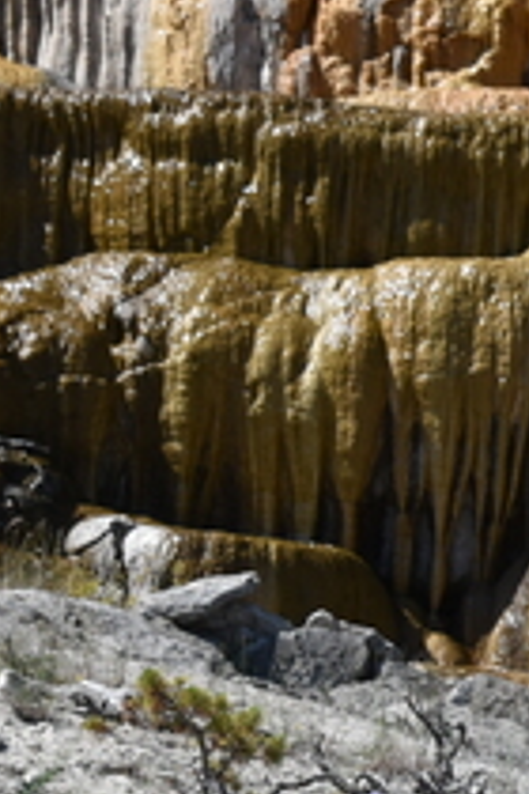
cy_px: 435
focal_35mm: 519
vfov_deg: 4.0
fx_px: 11439
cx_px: 1791
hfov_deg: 2.6
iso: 100
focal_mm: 85
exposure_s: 1/320
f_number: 9
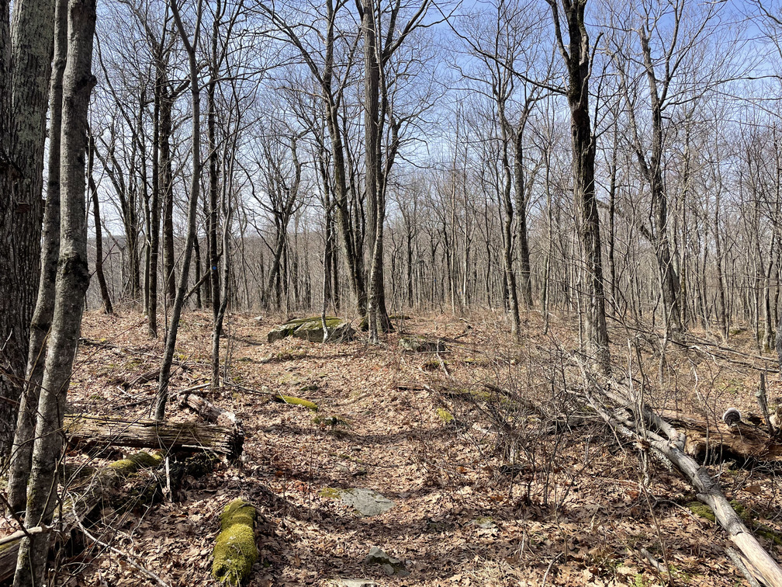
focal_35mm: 26
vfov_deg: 53.1
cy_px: 294
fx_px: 587
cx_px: 391
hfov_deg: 67.3
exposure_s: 1/1595
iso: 32
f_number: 1.6
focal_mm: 4.2
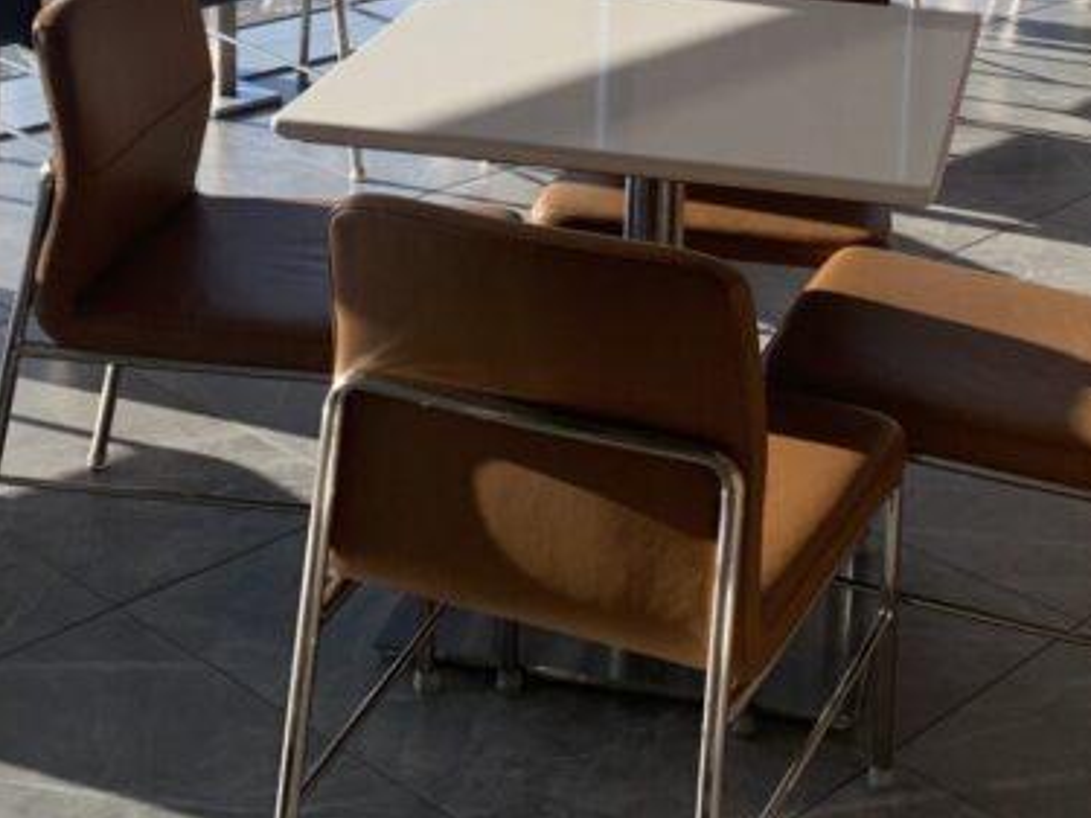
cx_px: 599
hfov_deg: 27.4
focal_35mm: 71
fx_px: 2237
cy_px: -247
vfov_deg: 19.1
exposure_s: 1/435
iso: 25
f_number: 1.8
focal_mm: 4.25
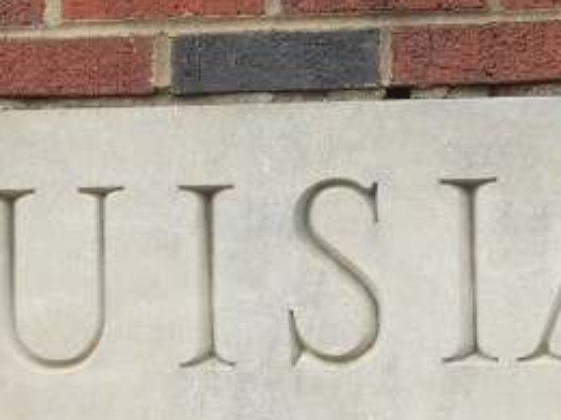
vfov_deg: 3.2
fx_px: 7633
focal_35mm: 471
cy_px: 125
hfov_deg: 4.2
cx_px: 237
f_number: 4.5
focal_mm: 15.2
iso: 100
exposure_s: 1/125
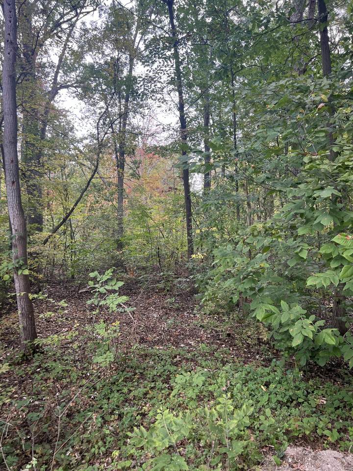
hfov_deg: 53.1
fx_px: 354
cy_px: 236
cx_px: 176
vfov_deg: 67.3
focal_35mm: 26
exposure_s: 1/166
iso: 64
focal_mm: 5.7
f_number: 1.5
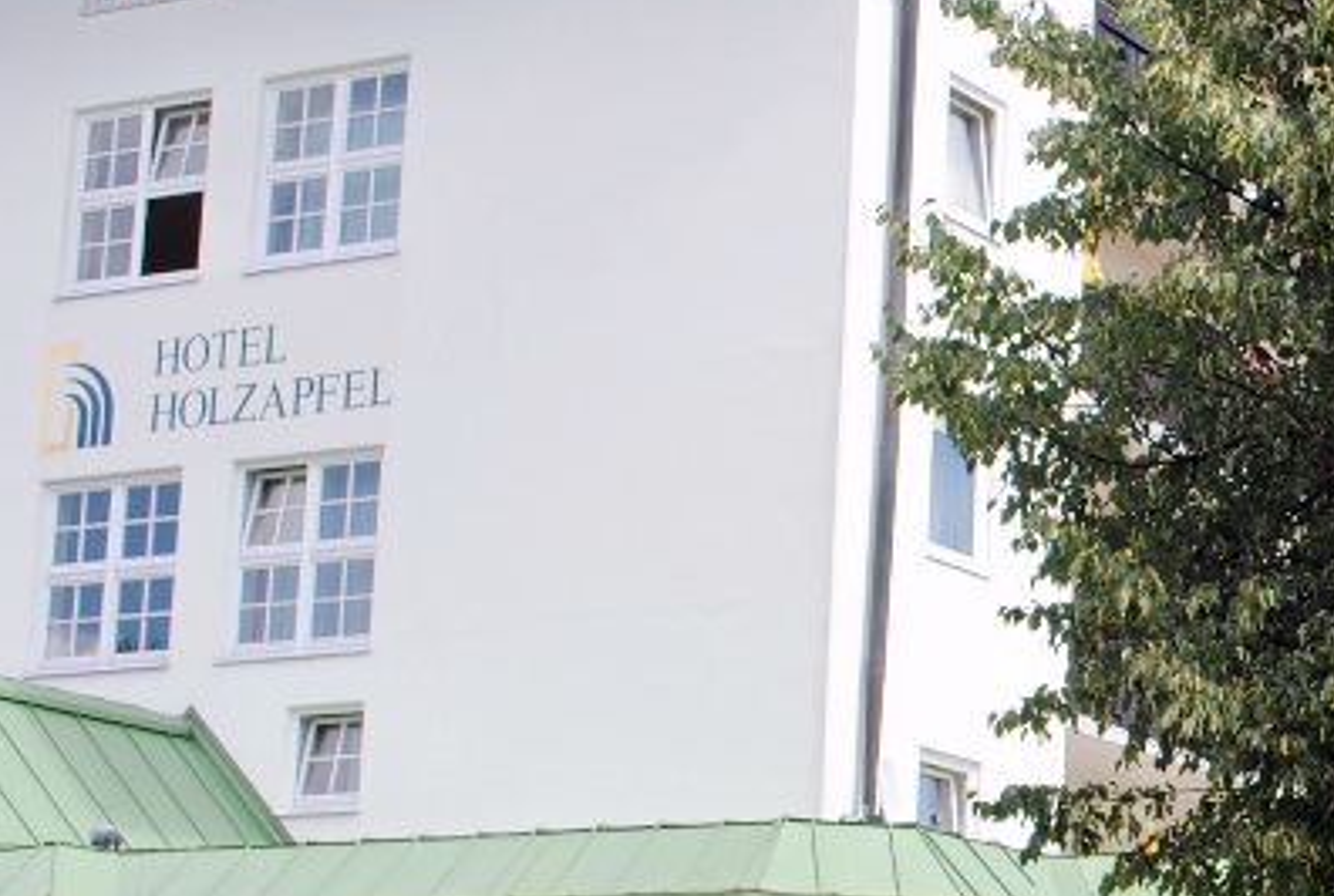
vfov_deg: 14.7
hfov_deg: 20.8
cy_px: 736
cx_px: 1479
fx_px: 3454
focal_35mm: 93
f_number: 5.6
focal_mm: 24
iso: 100
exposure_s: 1/200
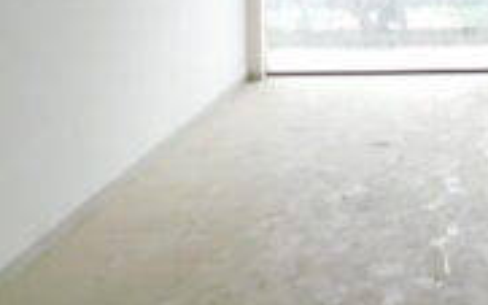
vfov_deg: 22.1
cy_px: -62
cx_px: 450
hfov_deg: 35.1
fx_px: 718
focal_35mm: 54
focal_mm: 4
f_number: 3
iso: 125
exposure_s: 1/160
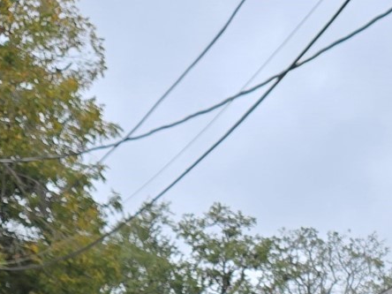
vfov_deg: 12.1
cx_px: 594
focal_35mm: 106
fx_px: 1200
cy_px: 622
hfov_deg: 16.8
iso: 25
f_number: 1.8
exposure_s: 1/598
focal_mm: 5.4
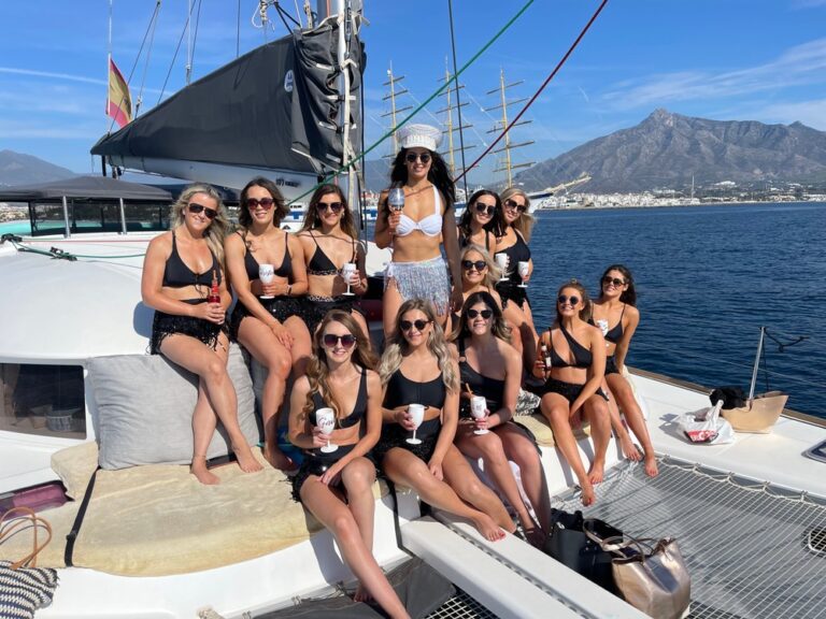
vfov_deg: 53.1
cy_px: 310
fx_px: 620
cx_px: 413
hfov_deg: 67.3
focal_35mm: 26
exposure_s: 1/4525
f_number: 1.6
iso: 32
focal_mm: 5.1
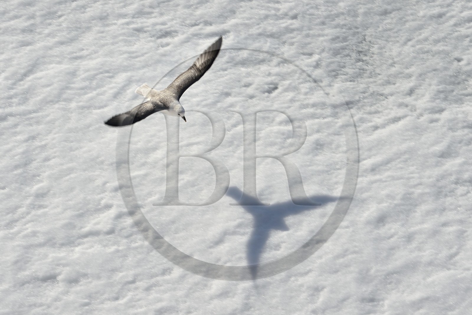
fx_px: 2622
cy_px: 158
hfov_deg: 10.3
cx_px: 236
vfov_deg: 6.9
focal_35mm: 200
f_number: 14
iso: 200
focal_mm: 200
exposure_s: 1/400
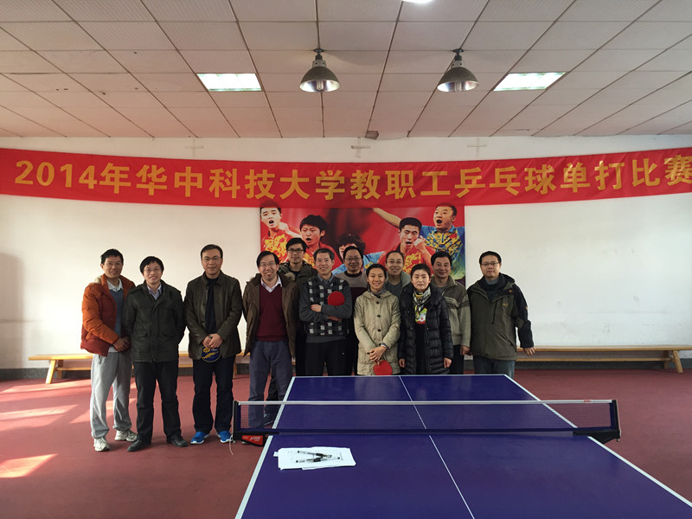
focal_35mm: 29
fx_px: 580
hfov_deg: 61.7
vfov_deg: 48.2
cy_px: 260
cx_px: 346
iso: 50
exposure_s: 1/30
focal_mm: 4.15
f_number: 2.2
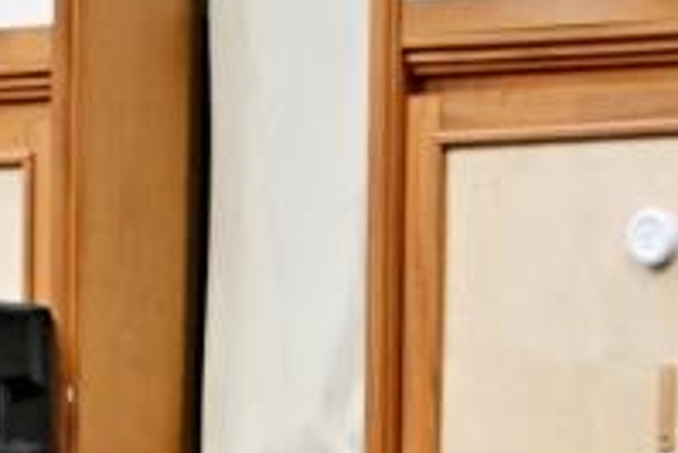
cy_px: 937
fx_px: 3487
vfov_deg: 7.1
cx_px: 1373
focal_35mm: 185
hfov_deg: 10.2
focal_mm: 24
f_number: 4
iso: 800
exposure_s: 1/160
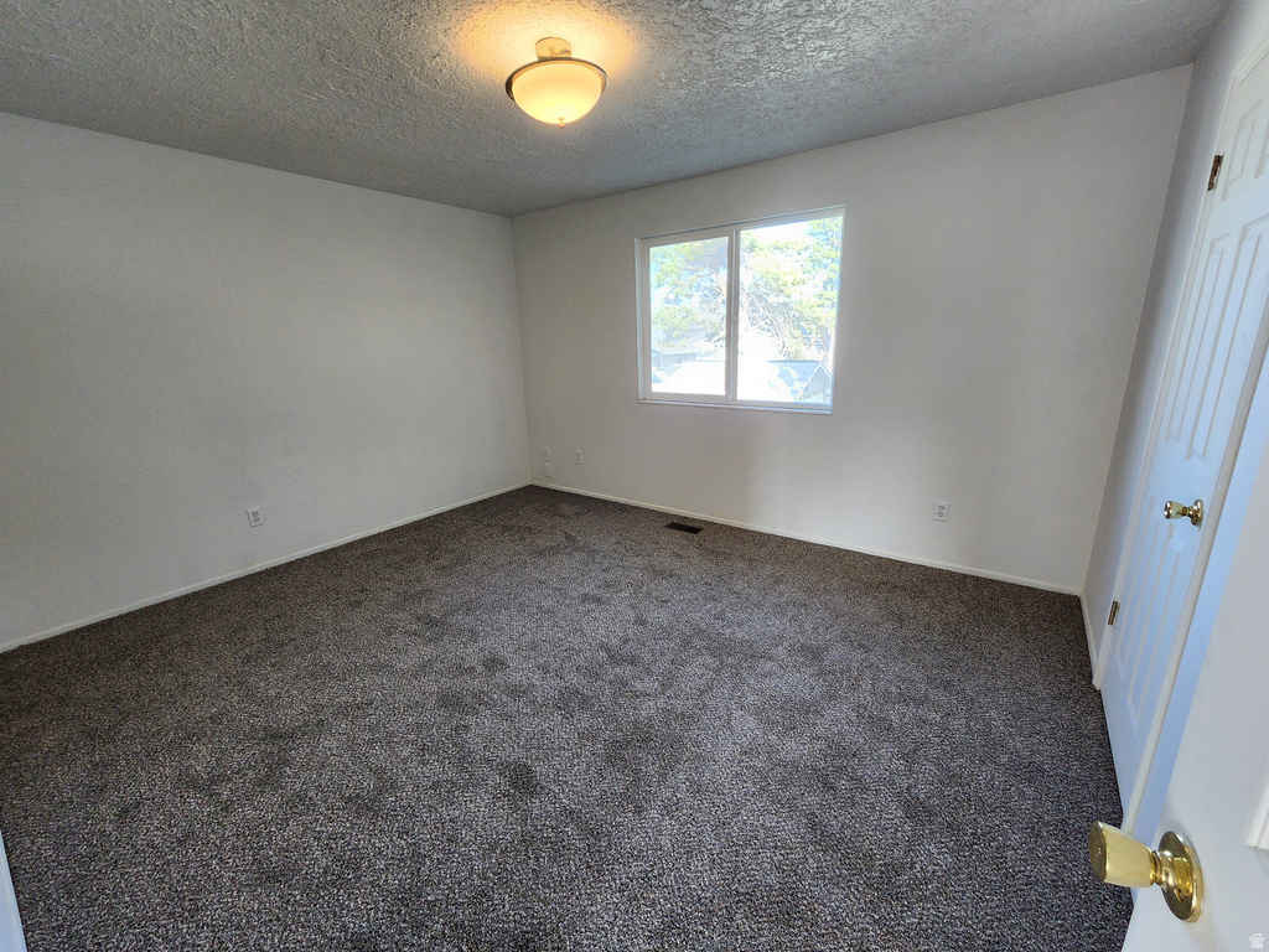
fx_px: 477
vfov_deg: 89.9
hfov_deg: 106.2
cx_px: 634
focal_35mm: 13
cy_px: 476
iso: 200
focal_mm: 2.2
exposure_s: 1/60
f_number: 2.2
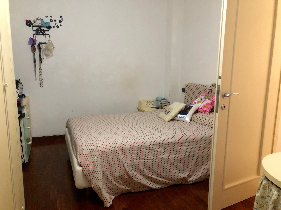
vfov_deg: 49.7
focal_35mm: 28
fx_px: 227
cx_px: 140
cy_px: 105
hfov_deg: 63.4
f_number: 1.8
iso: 80
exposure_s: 1/6
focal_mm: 4
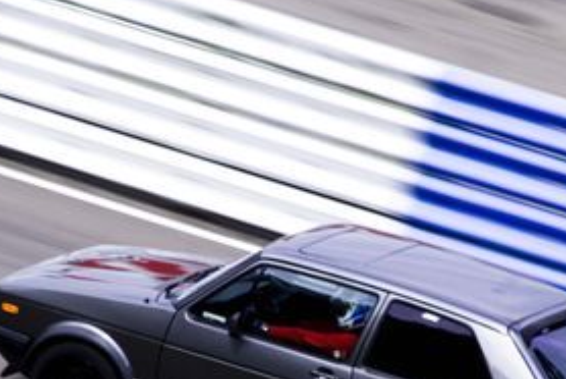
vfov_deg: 1.7
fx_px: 13047
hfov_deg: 2.5
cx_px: 458
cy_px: 340
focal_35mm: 829
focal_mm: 240
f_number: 9
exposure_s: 1/160
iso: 100
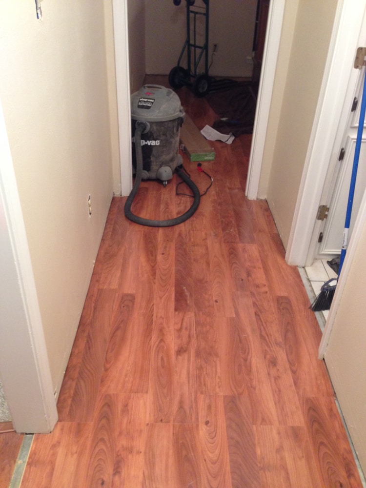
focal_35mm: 33
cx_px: 183
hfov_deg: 42.9
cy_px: 244
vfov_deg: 55.4
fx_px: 465
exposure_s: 1/20
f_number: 2.4
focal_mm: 4.12
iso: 200
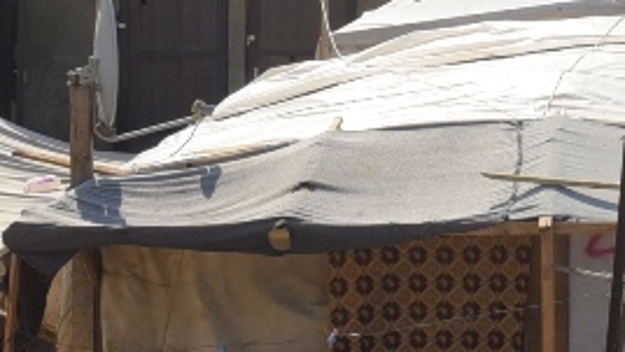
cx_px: 1164
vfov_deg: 5.5
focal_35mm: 220
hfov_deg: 9.3
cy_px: -191
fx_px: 3647
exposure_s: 1/800
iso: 1250
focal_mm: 55
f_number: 14
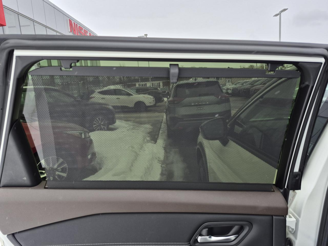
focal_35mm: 23
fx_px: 218
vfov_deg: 58.9
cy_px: 123
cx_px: 164
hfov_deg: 73.9
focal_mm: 5.4
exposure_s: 1/419
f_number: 1.8
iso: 25
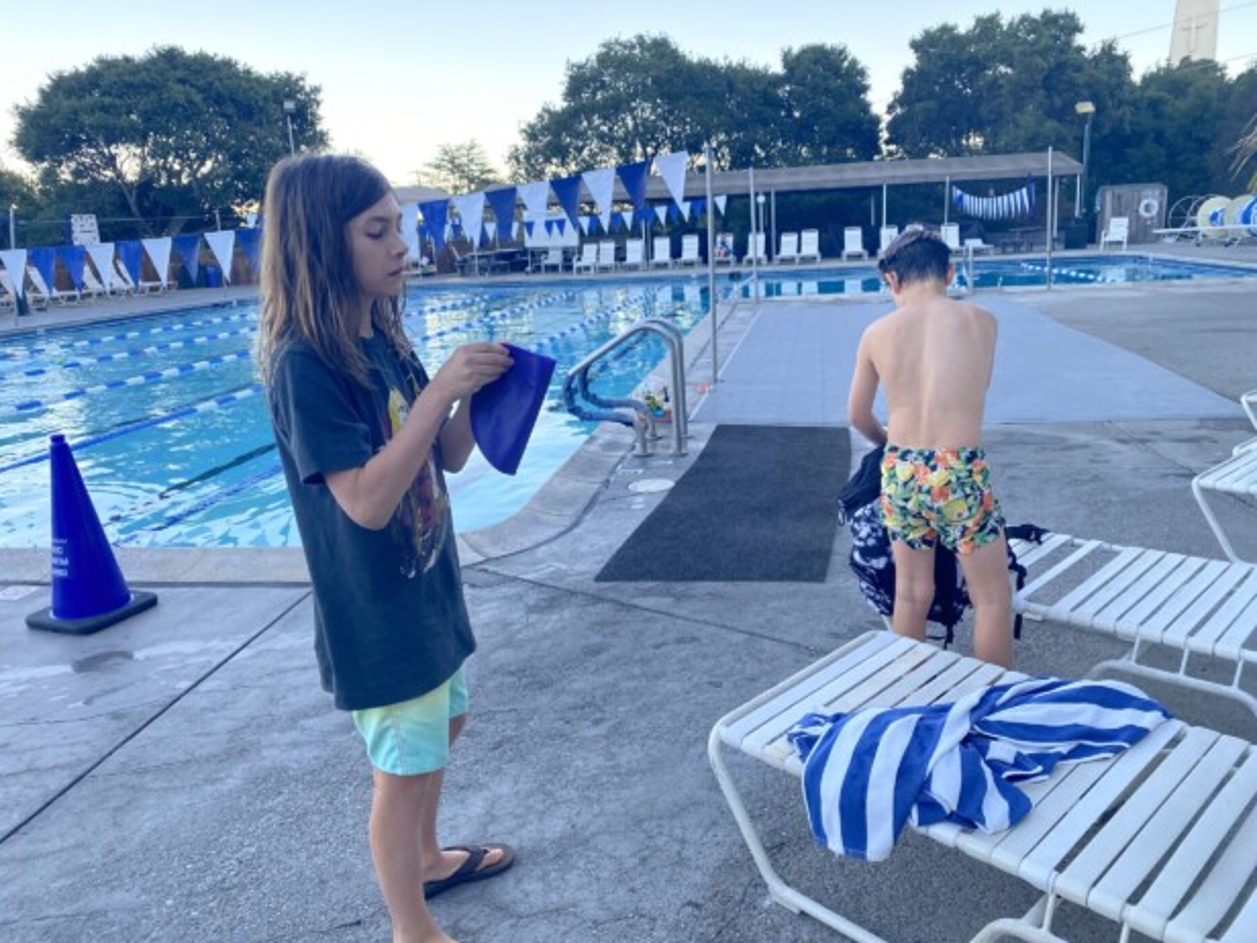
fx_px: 980
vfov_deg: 51.4
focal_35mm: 27
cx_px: 645
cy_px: 469
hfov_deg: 65.3
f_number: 1.8
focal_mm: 4.25
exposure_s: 1/122
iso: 32
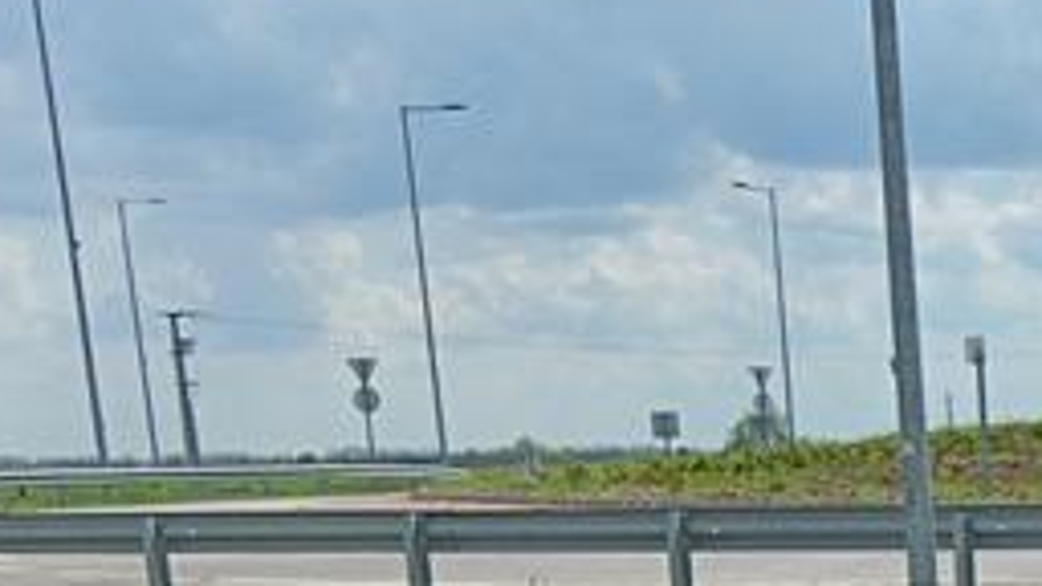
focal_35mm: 92
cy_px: 1034
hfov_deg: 20.3
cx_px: 1502
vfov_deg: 12.1
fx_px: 2542
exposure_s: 1/949
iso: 104
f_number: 1.9
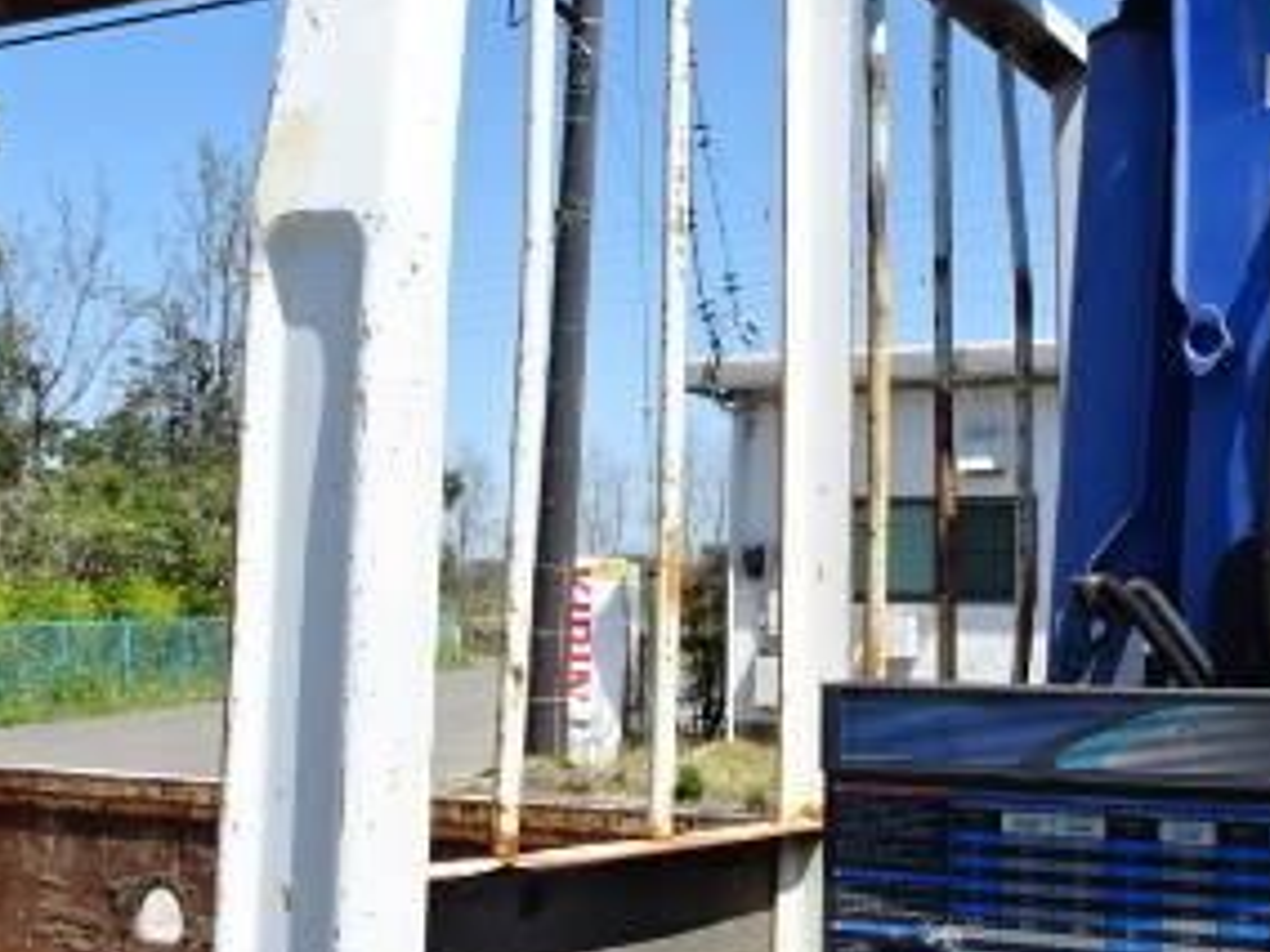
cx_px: 626
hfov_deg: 35.5
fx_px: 1981
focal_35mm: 54
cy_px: 411
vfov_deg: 27.0
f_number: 3.5
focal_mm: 4.1
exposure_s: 1/800
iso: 80
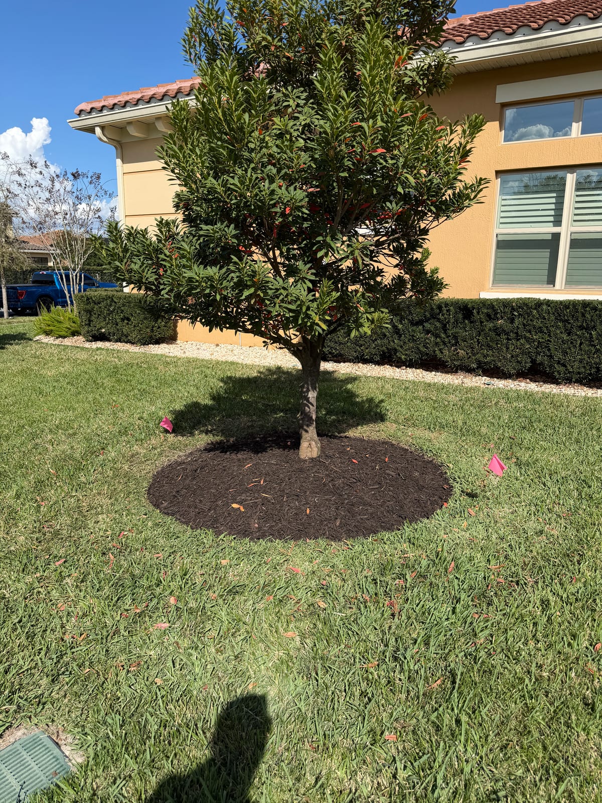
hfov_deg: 56.8
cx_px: 301
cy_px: 402
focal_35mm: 24
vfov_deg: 71.6
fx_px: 557
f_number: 1.78
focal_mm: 6.76
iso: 80
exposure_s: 1/4405
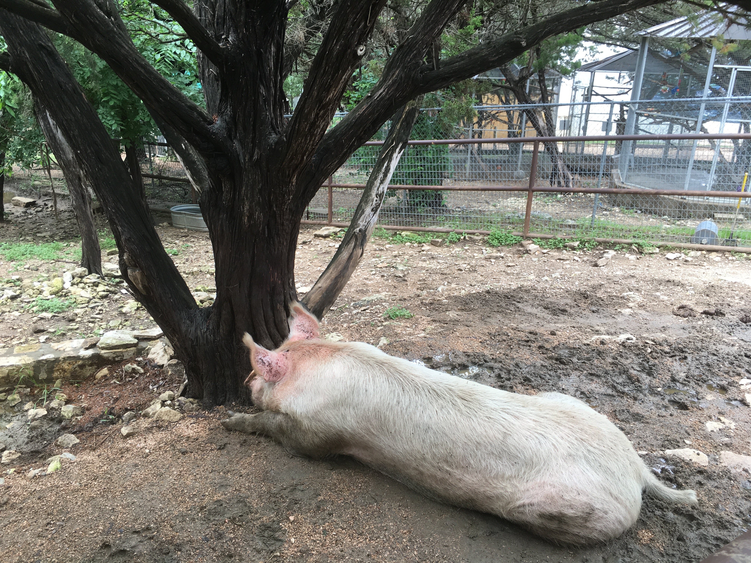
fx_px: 629
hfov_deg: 61.7
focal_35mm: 29
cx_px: 376
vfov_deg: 48.2
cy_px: 282
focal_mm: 4.15
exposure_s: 1/120
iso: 32
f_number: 2.2
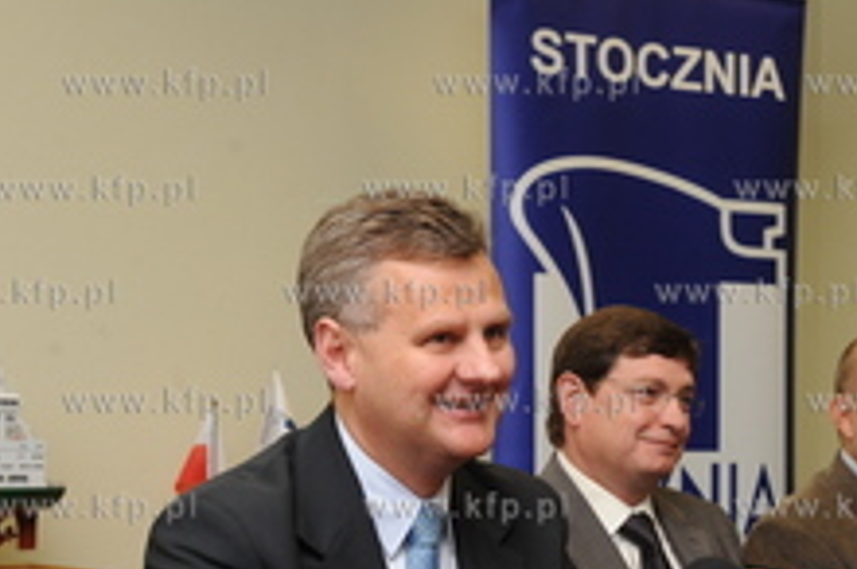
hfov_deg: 25.0
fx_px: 1902
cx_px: 674
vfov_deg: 16.9
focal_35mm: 80
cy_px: 452
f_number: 5.6
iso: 800
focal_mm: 44
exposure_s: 1/125
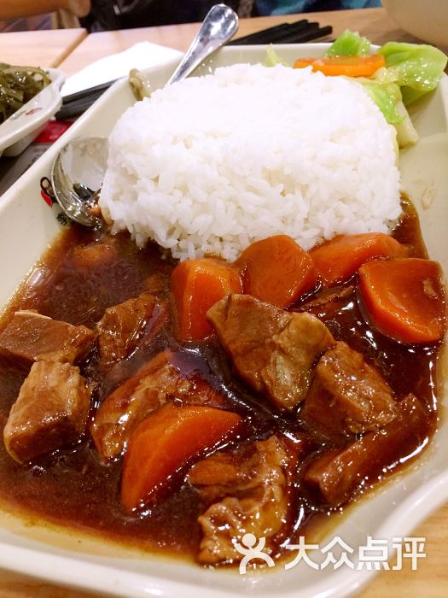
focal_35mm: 29
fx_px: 500
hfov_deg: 48.2
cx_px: 224
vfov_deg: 61.7
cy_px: 299
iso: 100
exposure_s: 1/17
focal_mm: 4.15
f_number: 2.2
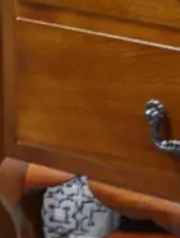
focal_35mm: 153
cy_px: 261
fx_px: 1057
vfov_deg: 12.7
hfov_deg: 9.7
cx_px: 167
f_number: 3.5
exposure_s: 1/60
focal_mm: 14
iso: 800
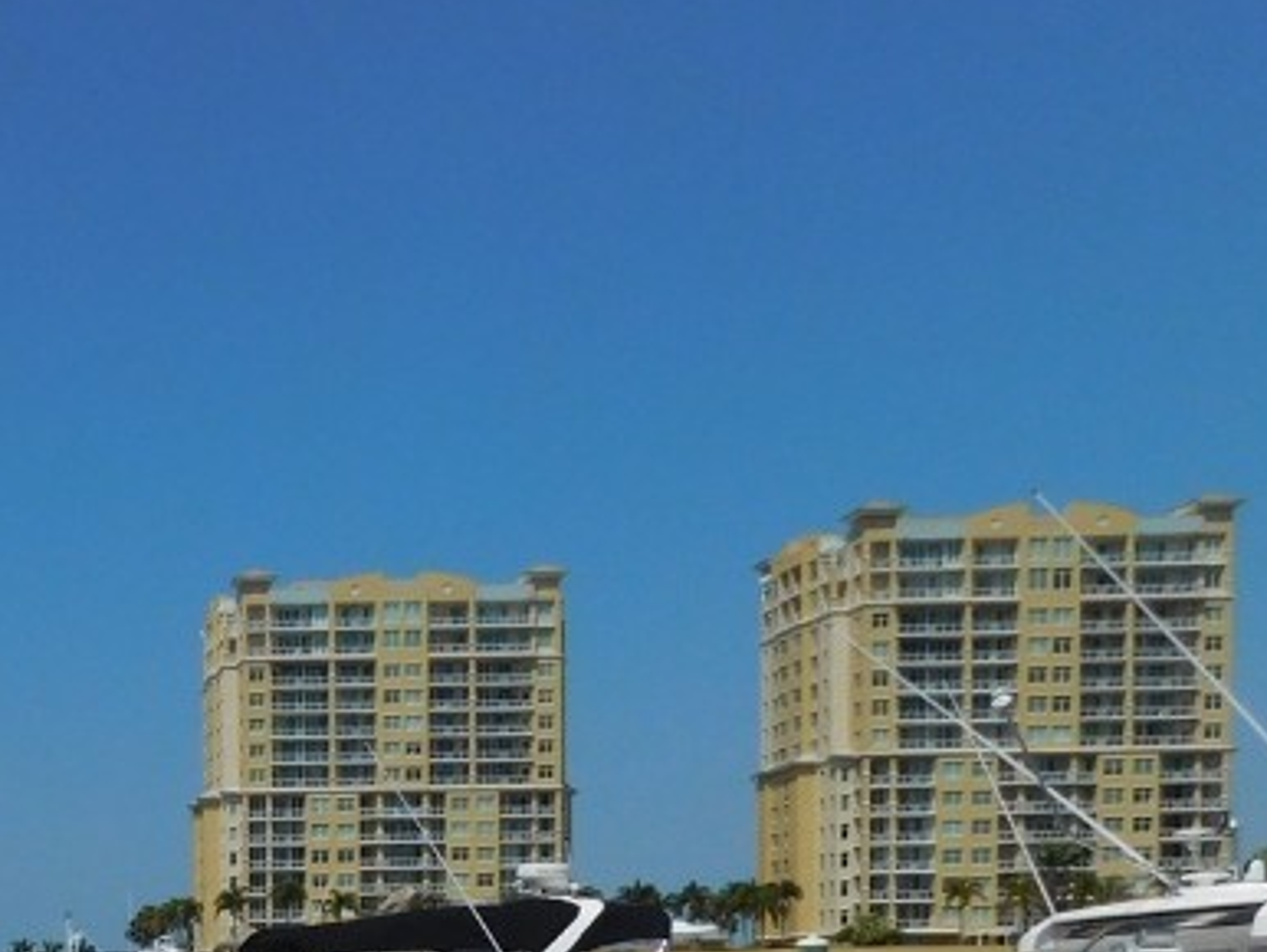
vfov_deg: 22.3
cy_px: 1129
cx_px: -217
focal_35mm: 61
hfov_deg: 28.0
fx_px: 2234
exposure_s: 1/1000
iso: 125
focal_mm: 4
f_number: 6
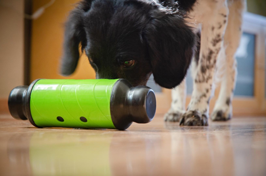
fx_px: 774
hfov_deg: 19.5
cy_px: 88
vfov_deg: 13.0
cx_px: 133
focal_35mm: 105
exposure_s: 1/50
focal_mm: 70
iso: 640
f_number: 4.5
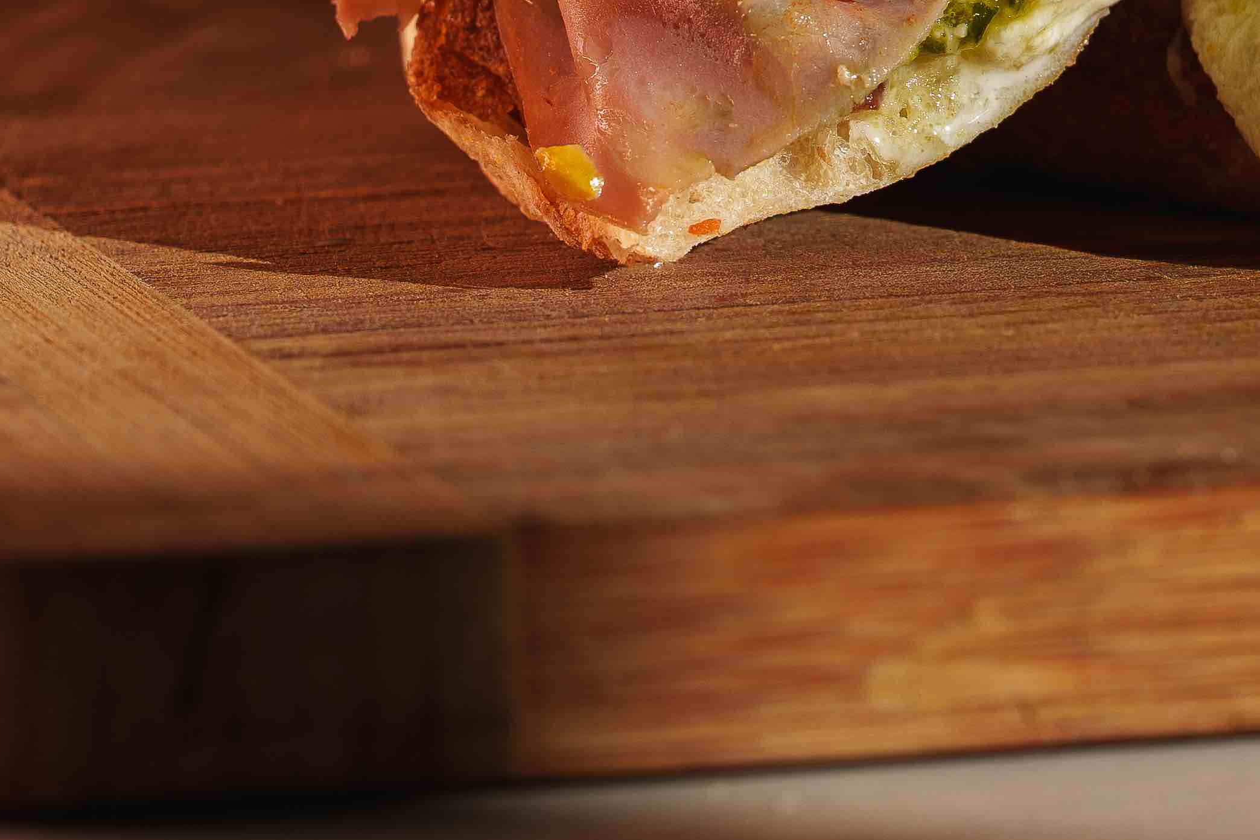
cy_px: -474
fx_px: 18444
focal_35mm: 527
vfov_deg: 2.6
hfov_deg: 3.9
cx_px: 1313
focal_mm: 157
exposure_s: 1/250
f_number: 7.1
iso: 80
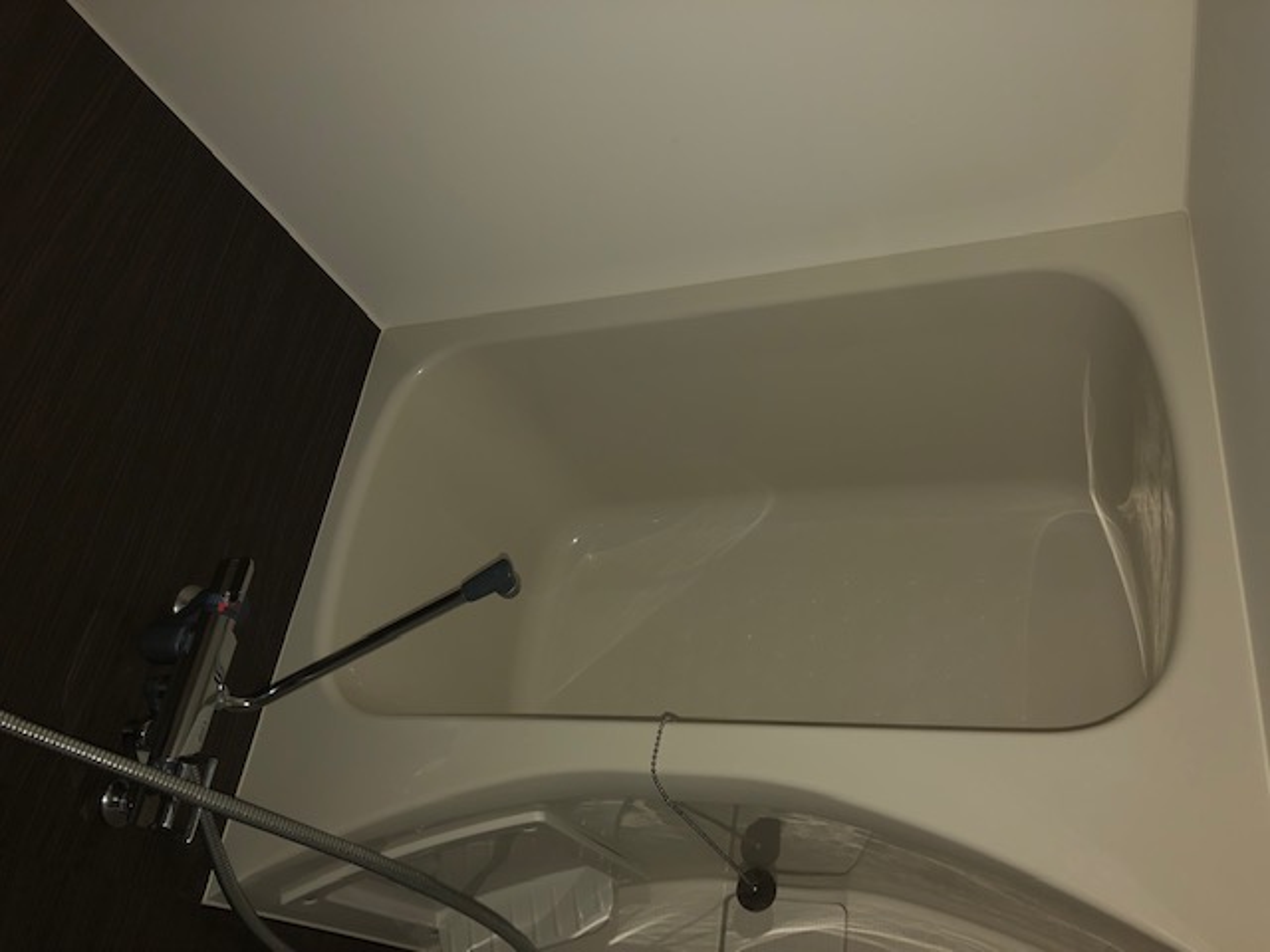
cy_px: 476
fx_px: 1027
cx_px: 635
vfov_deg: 49.7
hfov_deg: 63.4
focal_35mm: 28
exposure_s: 1/16
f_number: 1.8
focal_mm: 3.99
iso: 40
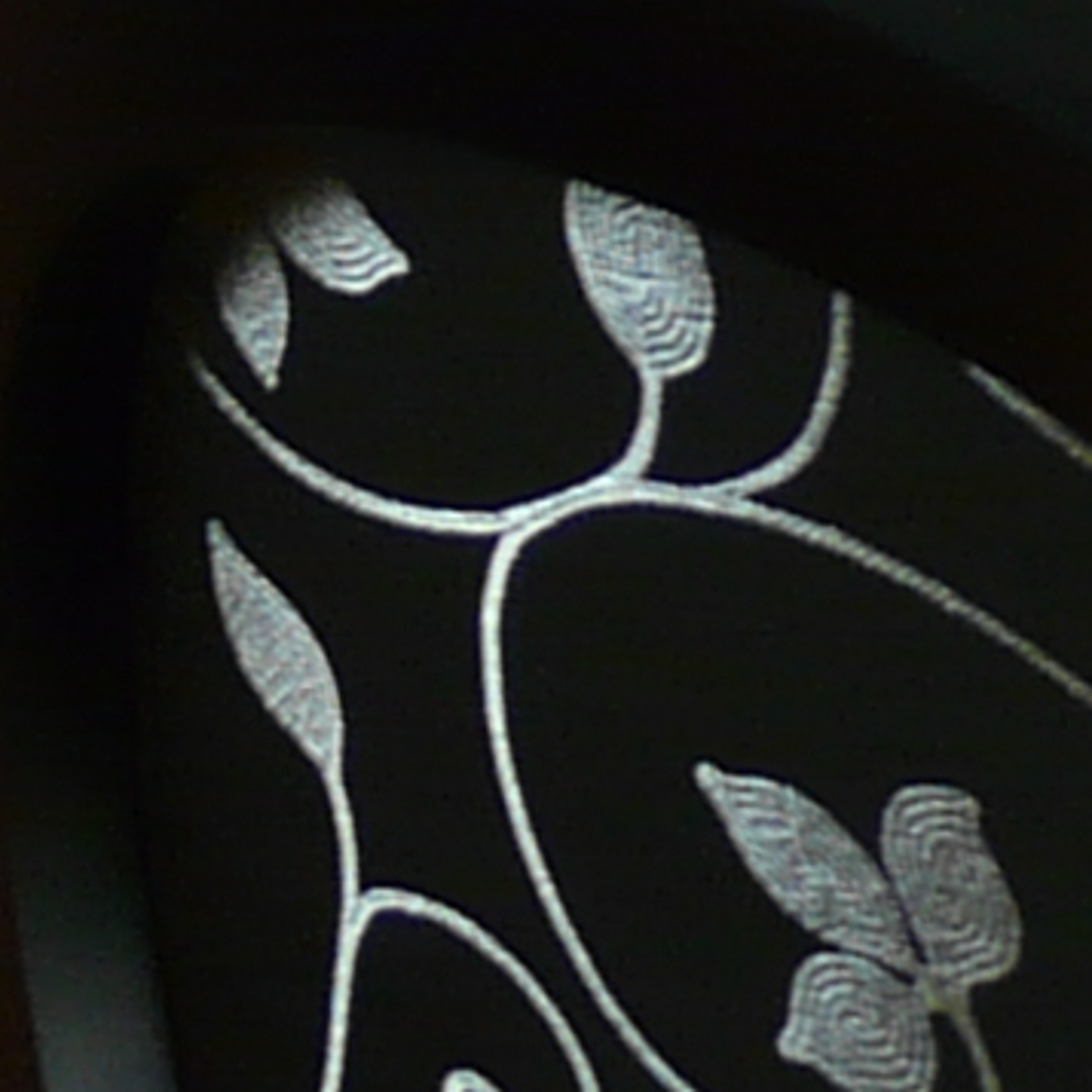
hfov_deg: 7.0
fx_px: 8066
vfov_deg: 7.2
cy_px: -1578
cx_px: -2144
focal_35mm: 226
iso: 100
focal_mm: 4.6
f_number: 2.8
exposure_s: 1/40
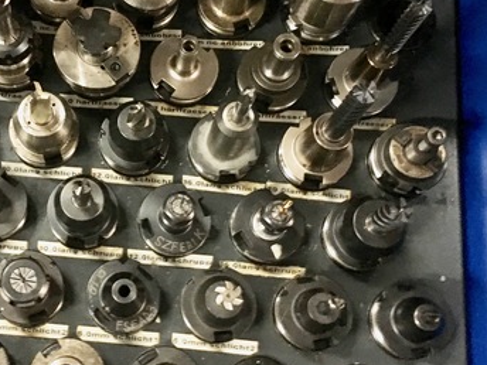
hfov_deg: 32.0
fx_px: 830
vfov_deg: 24.8
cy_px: 141
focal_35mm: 59
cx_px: 113
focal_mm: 4.15
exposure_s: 1/17
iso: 500
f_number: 2.2
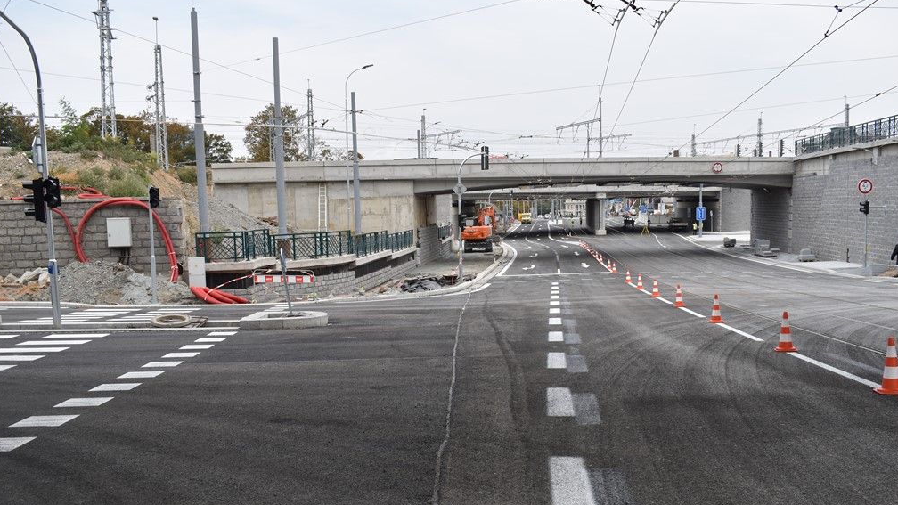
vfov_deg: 35.0
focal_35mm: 34
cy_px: 292
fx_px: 798
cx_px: 451
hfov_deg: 58.7
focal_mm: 21
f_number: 7.1
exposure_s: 1/200
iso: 100
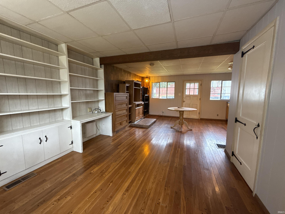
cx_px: 142
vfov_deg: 85.7
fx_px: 115
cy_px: 107
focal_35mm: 14
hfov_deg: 102.1
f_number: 2.2
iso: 500
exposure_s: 1/60
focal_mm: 2.22
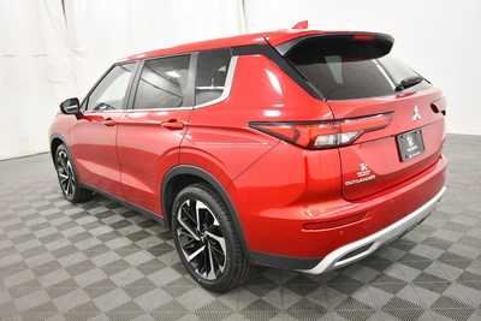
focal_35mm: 28
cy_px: 160
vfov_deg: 46.4
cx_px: 240
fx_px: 374
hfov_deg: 65.5
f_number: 5.6
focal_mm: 19
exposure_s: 1/125
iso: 1800
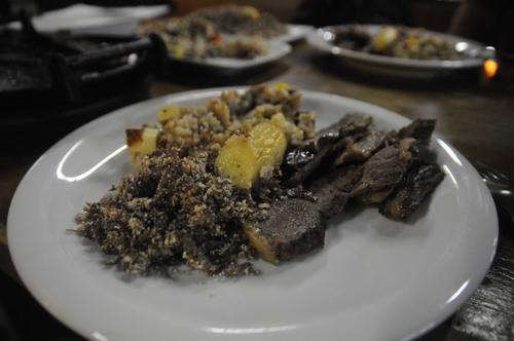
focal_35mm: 26
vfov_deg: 50.3
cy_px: 170
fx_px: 364
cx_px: 257
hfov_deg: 70.5
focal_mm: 17
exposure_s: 1/160
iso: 3200
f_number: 3.2
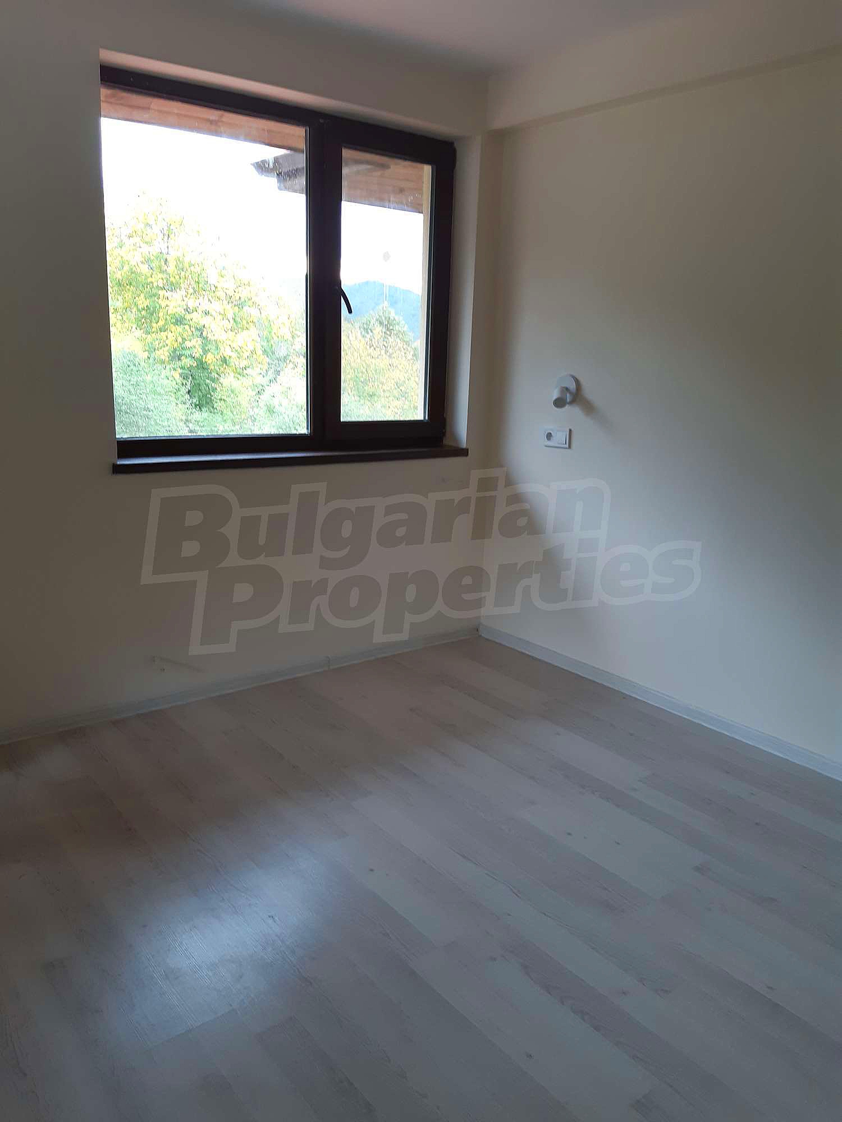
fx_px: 843
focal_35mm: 26
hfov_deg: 53.1
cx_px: 421
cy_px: 561
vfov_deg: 67.3
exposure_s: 1/50
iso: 100
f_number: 1.7
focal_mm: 3.92
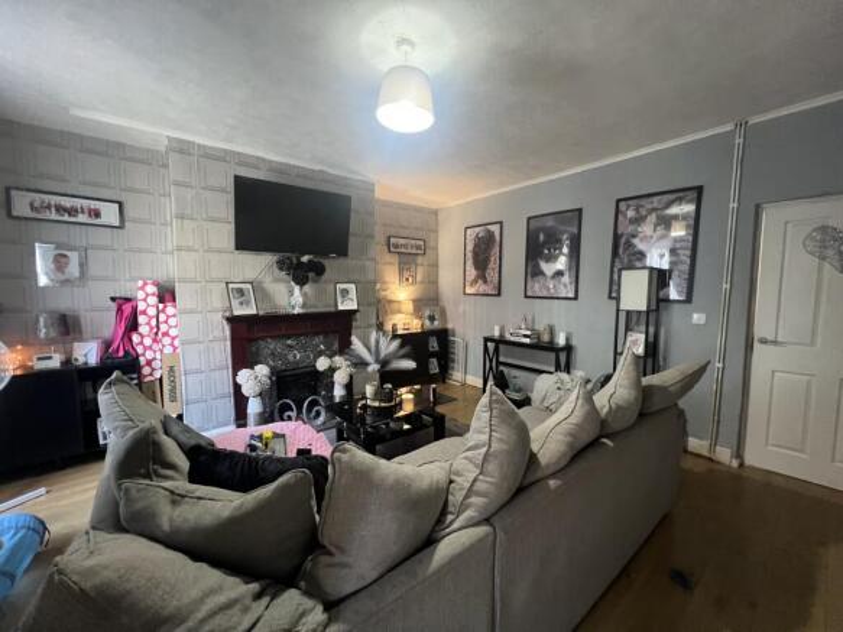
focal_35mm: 13
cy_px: 316
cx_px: 422
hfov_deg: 106.2
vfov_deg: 89.9
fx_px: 317
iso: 800
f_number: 1.8
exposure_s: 1/50
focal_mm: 1.57
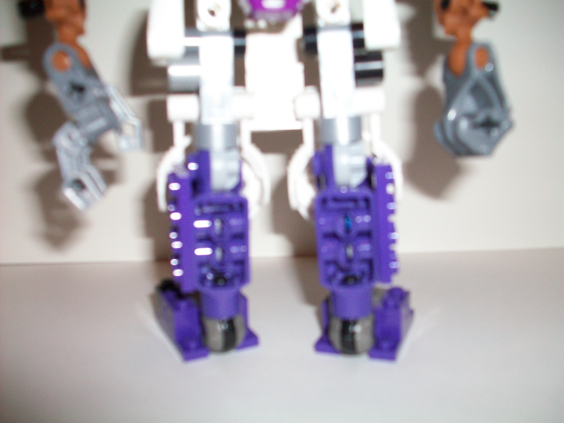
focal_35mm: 34
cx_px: 282
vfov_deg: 41.8
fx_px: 554
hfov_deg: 54.0
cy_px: 212
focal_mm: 5.7
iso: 120
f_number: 2.8
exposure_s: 1/60
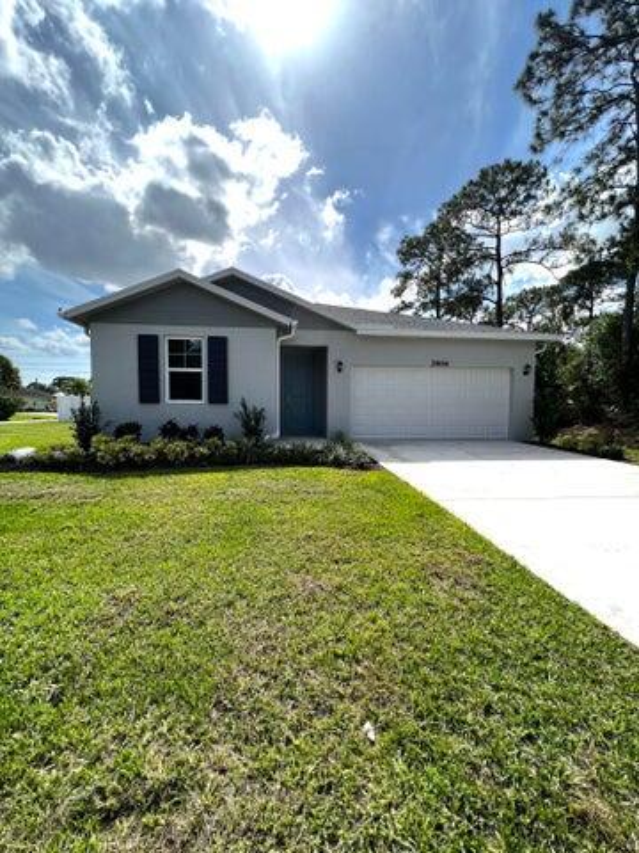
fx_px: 320
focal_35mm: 13
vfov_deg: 106.2
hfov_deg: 89.9
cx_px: 320
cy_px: 426
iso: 32
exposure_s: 1/2370
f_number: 1.8
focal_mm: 1.57
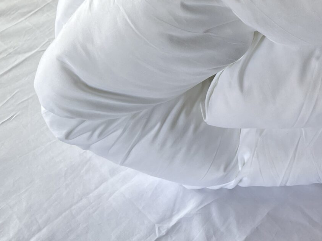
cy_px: -58
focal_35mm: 79
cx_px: 388
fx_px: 735
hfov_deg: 22.7
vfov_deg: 17.7
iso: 32
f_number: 1.5
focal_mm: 5.7
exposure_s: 1/123
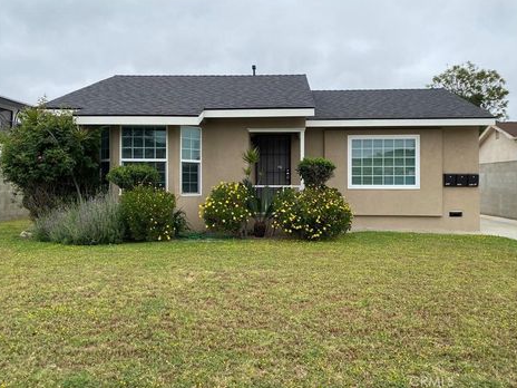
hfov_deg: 63.4
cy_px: 180
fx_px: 418
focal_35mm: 28
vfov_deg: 49.7
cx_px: 271
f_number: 1.8
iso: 32
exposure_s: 1/1412
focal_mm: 4.25
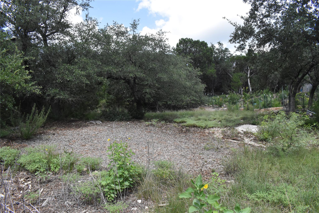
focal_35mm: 27
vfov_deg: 47.9
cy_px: 106
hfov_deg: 67.4
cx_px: 160
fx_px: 239
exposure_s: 1/3200
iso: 2000
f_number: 7.1
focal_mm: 18
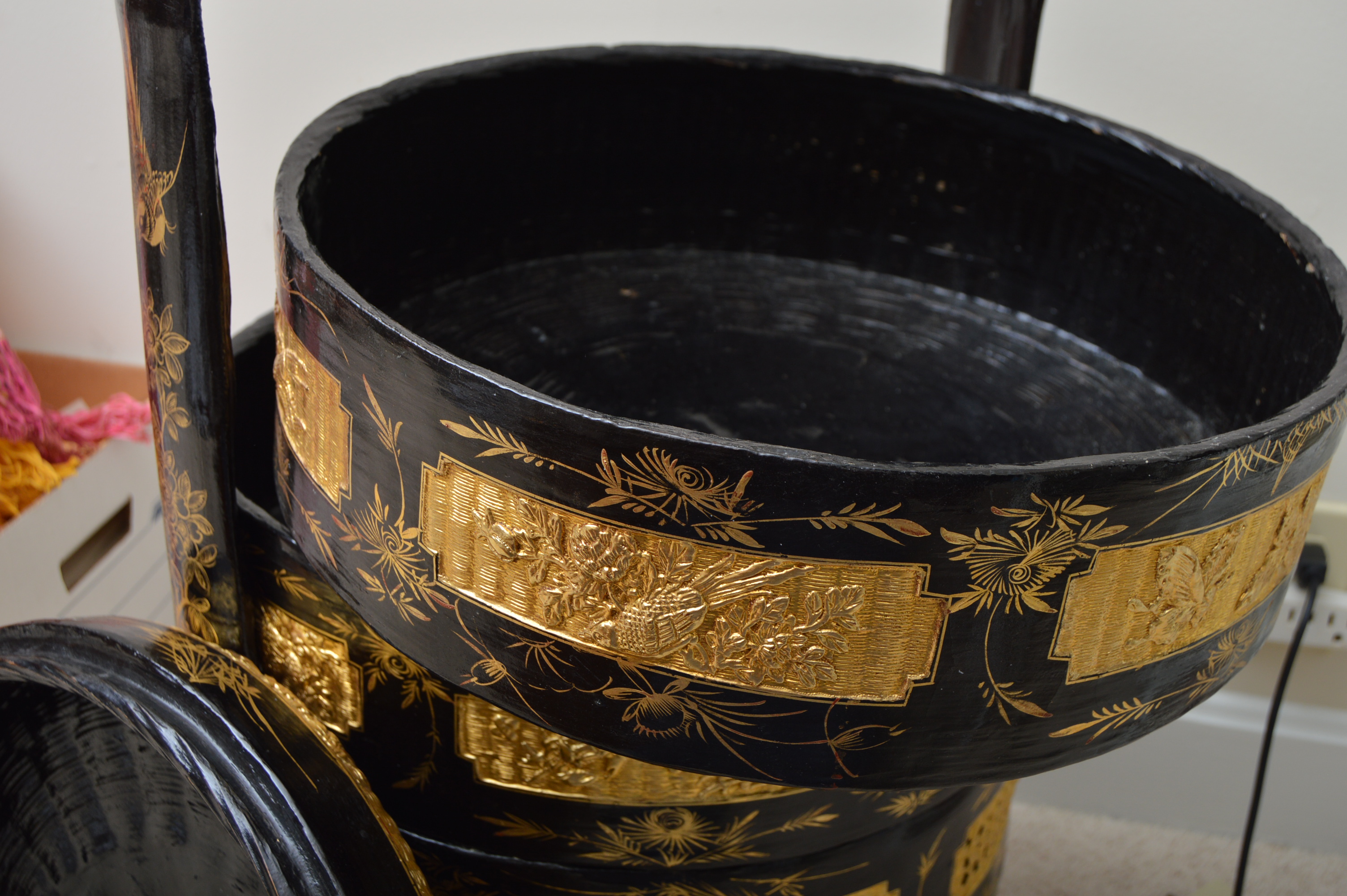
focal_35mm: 42
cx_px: 674
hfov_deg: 46.4
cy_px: 448
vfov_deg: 31.8
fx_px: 1570
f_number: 5
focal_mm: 28
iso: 200
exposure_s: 1/200
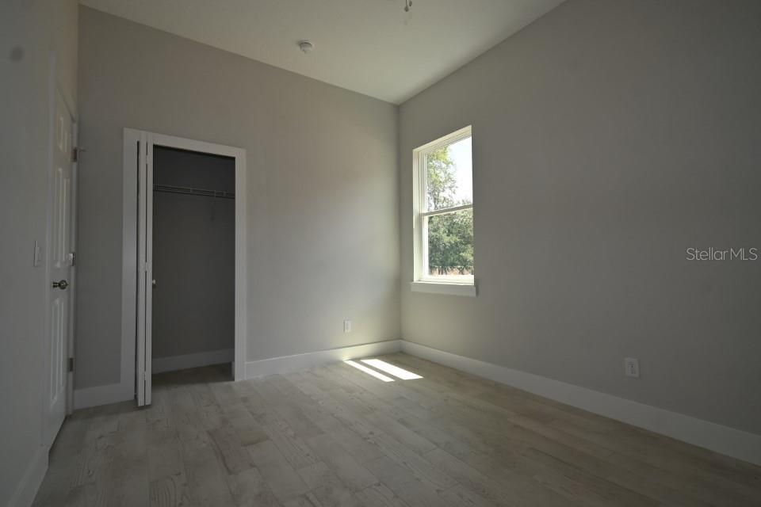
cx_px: 380
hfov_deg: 100.4
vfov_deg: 77.3
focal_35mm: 15
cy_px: 254
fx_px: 317
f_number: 5.6
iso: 140
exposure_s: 1/125
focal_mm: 10
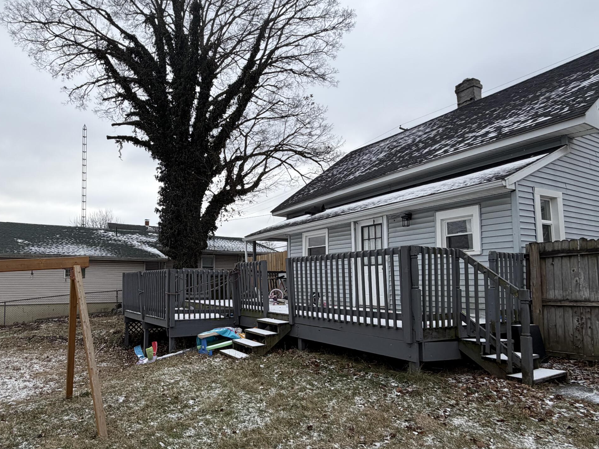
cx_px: 226
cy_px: 259
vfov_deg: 60.8
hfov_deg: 75.1
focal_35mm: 22
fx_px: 381
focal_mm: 2.22
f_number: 2.2
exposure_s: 1/651
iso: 40
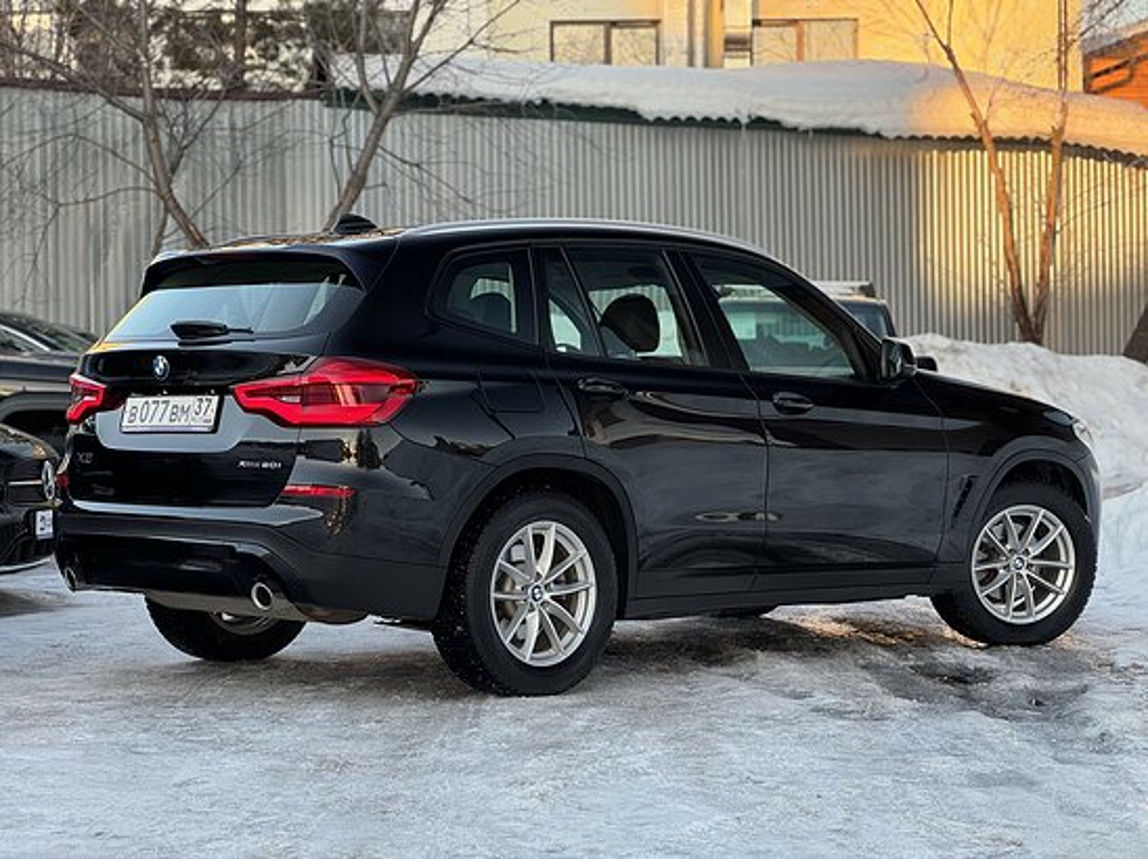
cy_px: 430
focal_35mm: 77
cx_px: 574
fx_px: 2551
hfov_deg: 25.4
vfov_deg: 19.1
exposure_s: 1/99
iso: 100
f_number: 2.8
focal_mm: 9
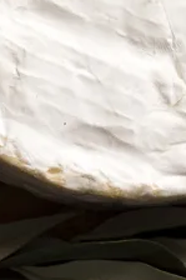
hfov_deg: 4.1
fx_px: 2600
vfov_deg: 6.1
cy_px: -26
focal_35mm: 335
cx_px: 92
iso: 100
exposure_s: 1/200
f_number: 8
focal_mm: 50
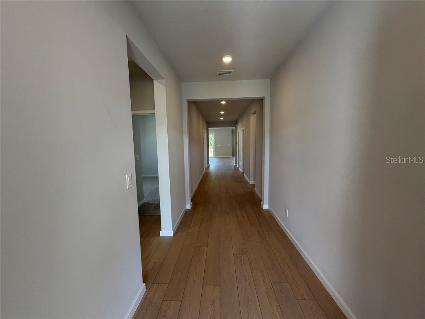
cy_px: 160
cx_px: 212
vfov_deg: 85.7
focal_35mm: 14
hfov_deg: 102.1
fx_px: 172
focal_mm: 2.22
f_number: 2.2
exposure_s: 1/121
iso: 125
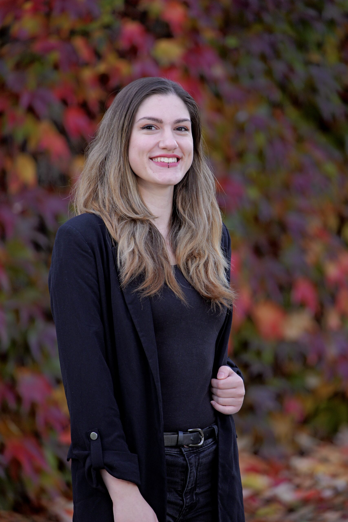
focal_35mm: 136
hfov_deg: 10.1
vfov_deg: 15.1
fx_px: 1972
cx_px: 174
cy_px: 261
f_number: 2.8
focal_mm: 136
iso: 800
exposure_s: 1/125
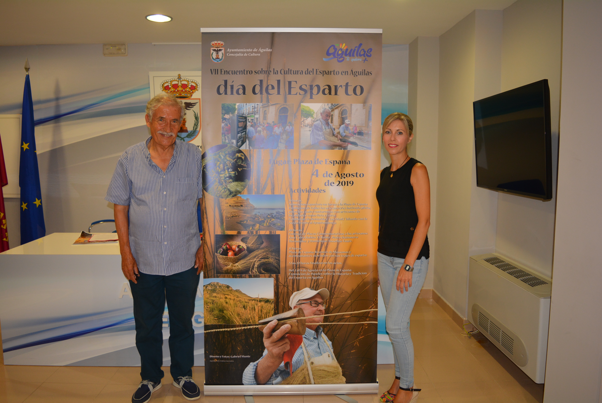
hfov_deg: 67.3
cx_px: 301
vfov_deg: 48.0
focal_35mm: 27
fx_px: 452
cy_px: 202
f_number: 3.5
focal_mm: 18
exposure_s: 1/60
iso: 450
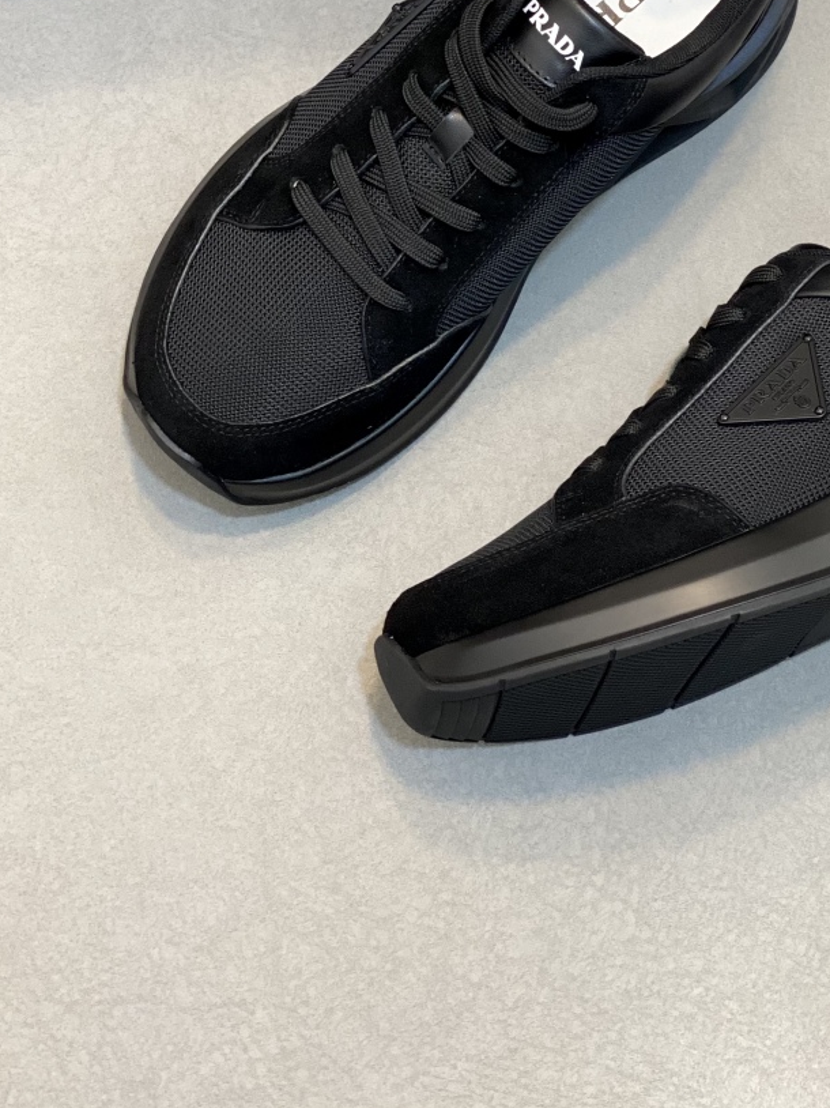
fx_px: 2943
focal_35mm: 92
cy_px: 244
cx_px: 611
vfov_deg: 21.1
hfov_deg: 16.0
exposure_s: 1/50
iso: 125
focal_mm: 6
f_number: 2
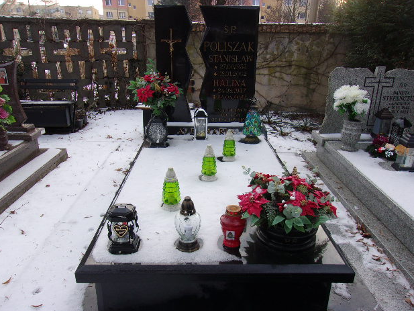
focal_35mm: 28
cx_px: 206
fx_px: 335
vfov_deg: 49.8
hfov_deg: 63.4
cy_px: 160
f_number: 3
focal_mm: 4.9
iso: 80
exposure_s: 1/150
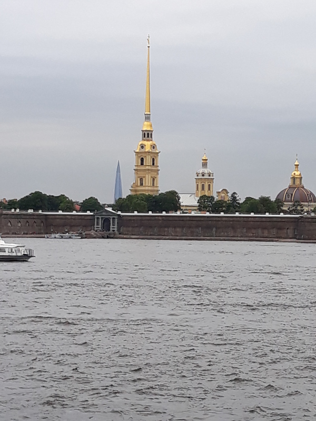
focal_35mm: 27
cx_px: 158
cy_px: 210
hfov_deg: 51.4
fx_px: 329
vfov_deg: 65.3
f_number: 1.7
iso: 40
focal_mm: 3.71
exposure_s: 1/507
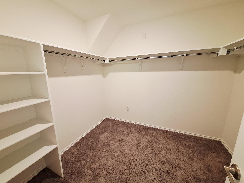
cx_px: 122
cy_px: 92
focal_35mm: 13
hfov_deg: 106.2
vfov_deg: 89.9
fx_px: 92
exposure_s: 1/30
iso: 160
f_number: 2.2
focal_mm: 1.74
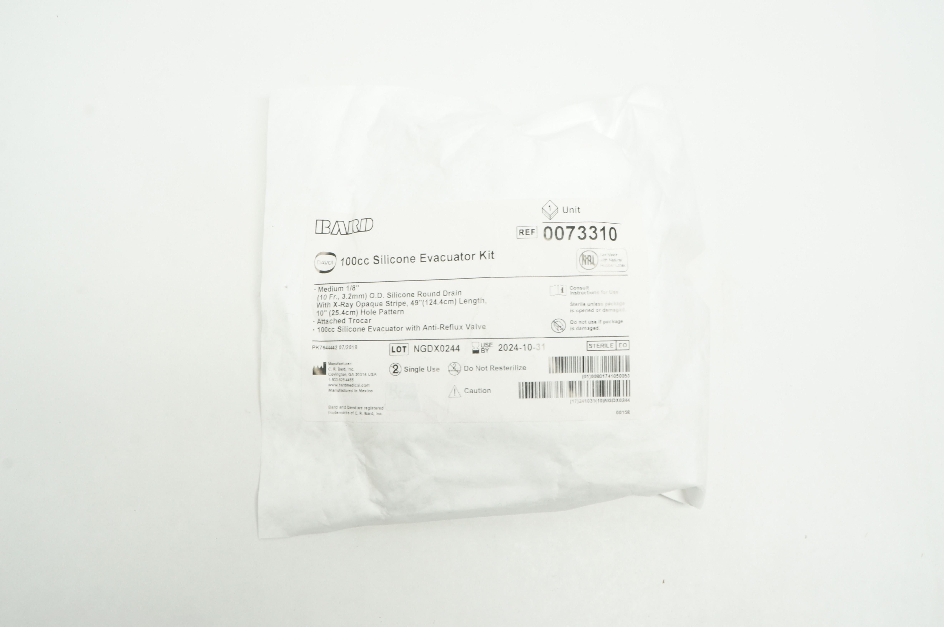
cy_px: 314
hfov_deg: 62.0
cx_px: 472
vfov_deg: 43.5
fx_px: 786
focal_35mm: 30
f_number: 13
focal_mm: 20
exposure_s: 1/13
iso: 400
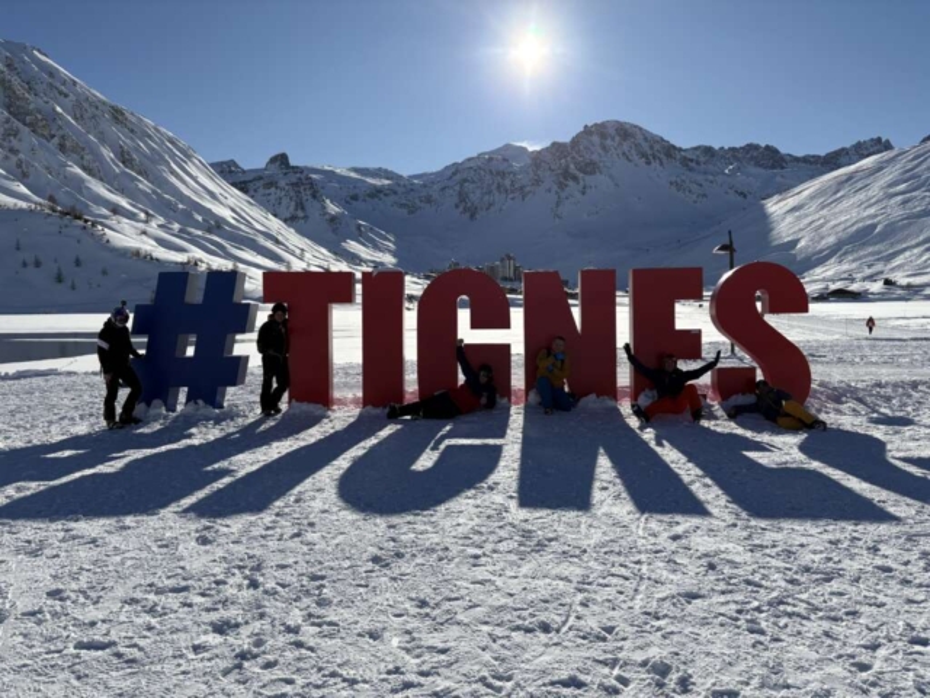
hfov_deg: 67.3
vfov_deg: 53.1
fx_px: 699
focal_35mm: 26
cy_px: 349
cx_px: 465
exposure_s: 1/8850
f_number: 1.6
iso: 50
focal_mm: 5.96
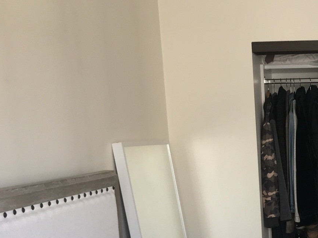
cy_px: 258
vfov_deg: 21.5
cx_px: 344
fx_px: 597
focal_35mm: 65
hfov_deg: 27.5
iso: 25
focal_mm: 3.99
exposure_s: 1/60
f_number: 1.8
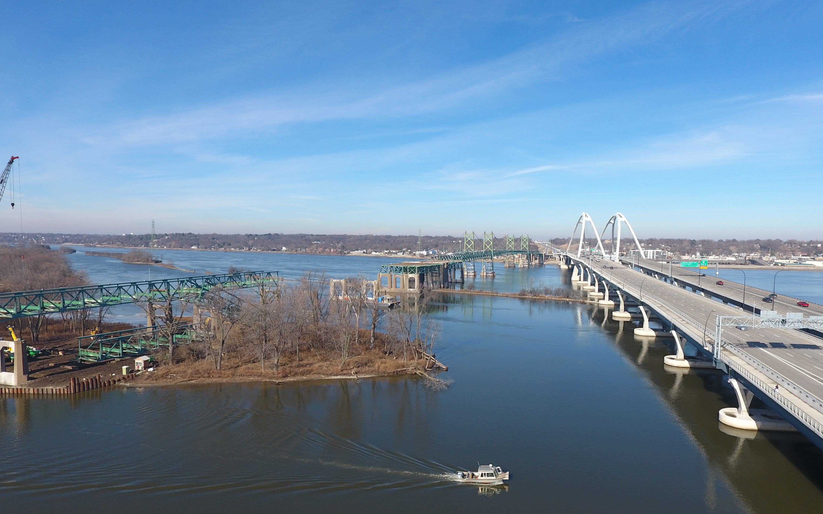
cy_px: 286
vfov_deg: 51.0
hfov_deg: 74.5
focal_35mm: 24
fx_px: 538
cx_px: 462
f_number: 2.8
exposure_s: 1/871
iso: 100
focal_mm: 3.61
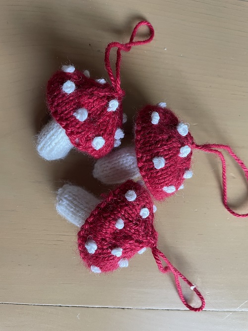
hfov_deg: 53.1
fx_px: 248
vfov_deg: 67.3
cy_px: 166
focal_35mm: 26
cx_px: 124
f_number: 1.6
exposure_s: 1/60
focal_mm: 4.2
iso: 320
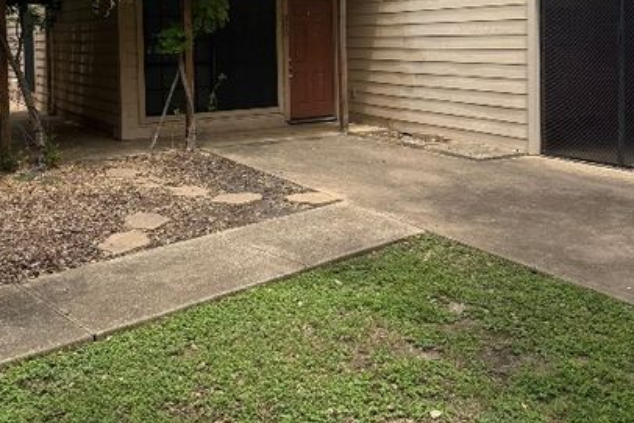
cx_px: 278
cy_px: 57
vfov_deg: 31.4
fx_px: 722
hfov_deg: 47.3
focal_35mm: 41
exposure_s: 1/4167
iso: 80
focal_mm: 6.76
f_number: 1.78
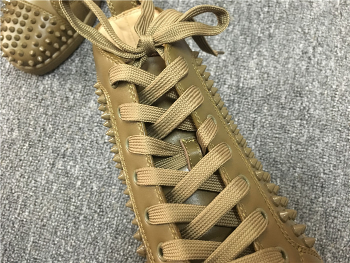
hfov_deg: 61.7
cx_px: 175
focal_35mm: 29
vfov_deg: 48.2
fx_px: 293
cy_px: 132
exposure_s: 1/17
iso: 250
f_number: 2.2
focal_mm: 4.15
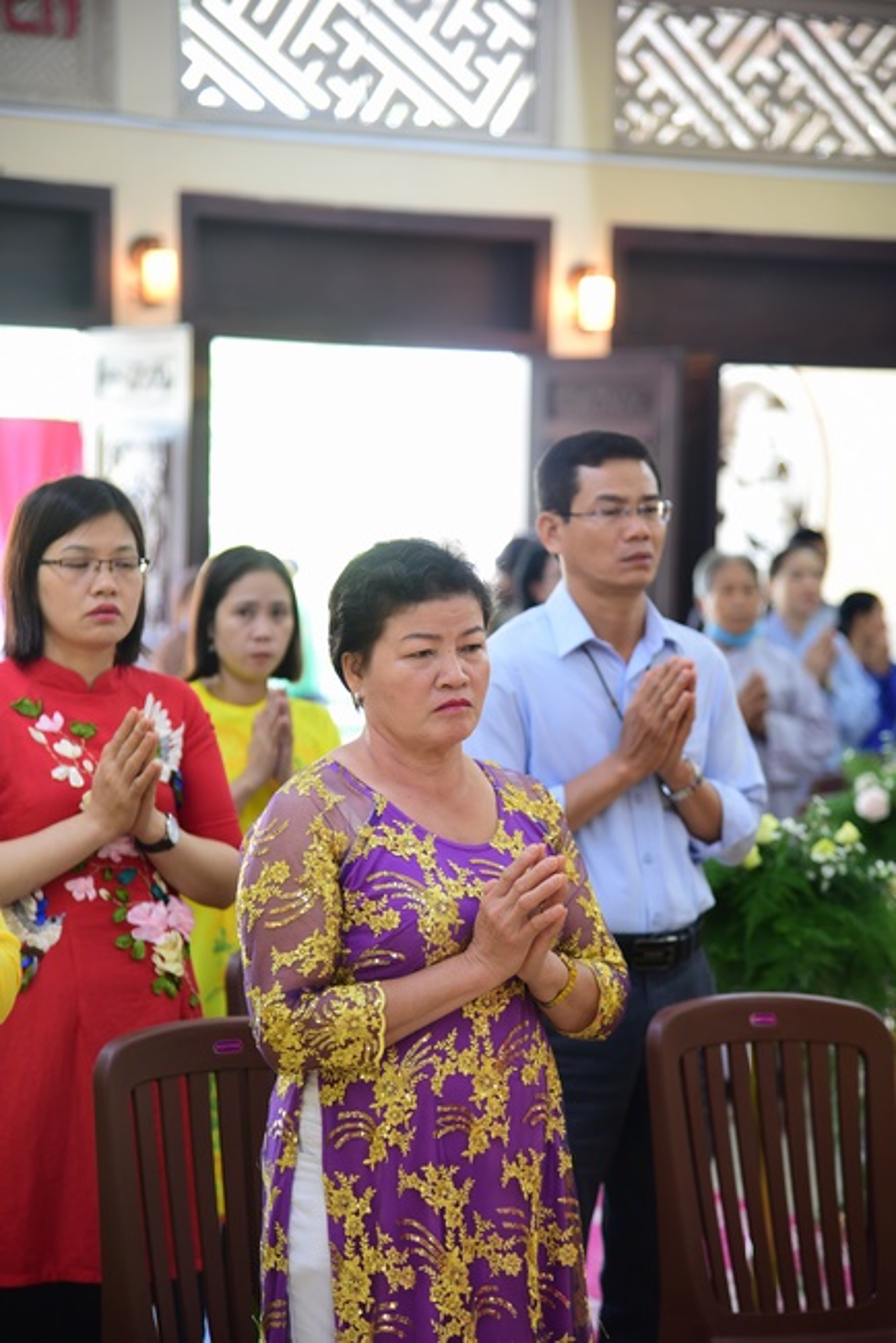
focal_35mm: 105
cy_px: 672
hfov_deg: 13.1
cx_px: 448
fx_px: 3916
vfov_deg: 19.4
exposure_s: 1/50
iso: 1250
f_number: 4
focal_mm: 105
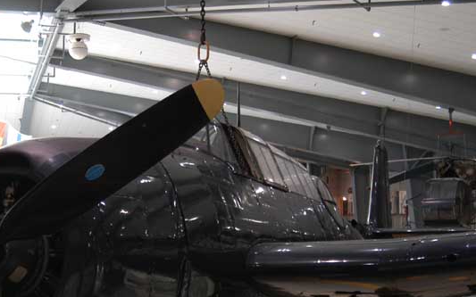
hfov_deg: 36.6
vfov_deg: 23.4
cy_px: 214
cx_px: 163
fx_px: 713
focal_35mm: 55
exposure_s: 1/10
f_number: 3.5
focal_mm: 24
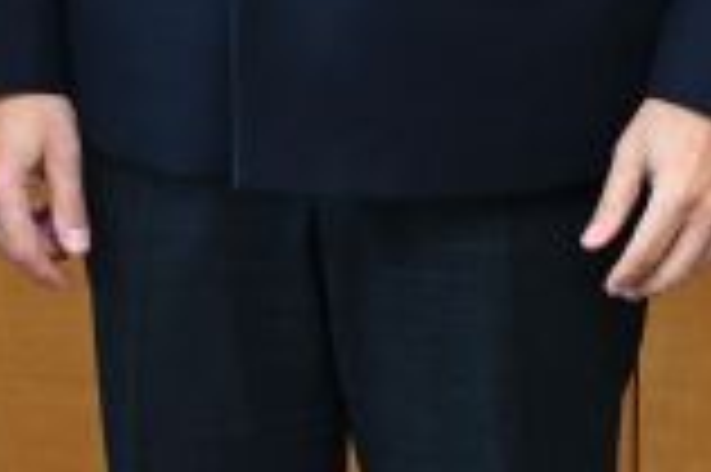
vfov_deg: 5.9
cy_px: -699
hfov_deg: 9.2
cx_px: 369
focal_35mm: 223
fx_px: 4400
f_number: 5.6
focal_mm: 44
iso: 1000
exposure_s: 1/160
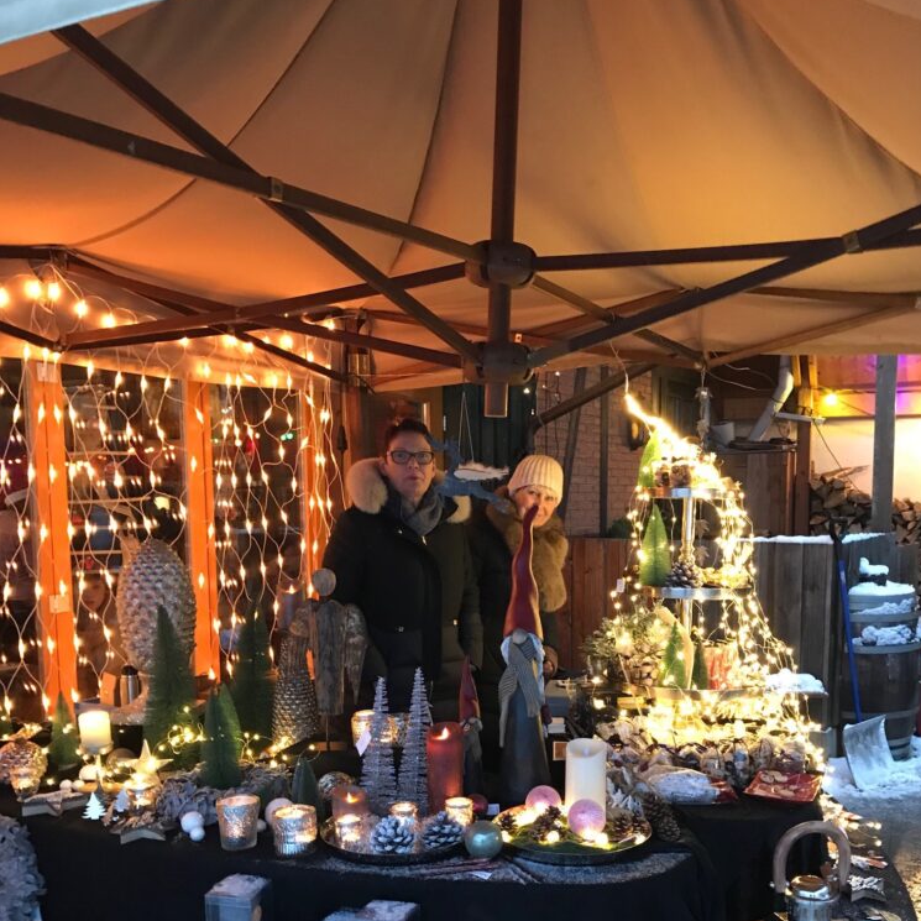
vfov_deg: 47.5
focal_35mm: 34
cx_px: 473
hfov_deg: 48.4
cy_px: 624
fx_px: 1023
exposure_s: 1/8
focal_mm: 3.99
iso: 80
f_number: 1.8
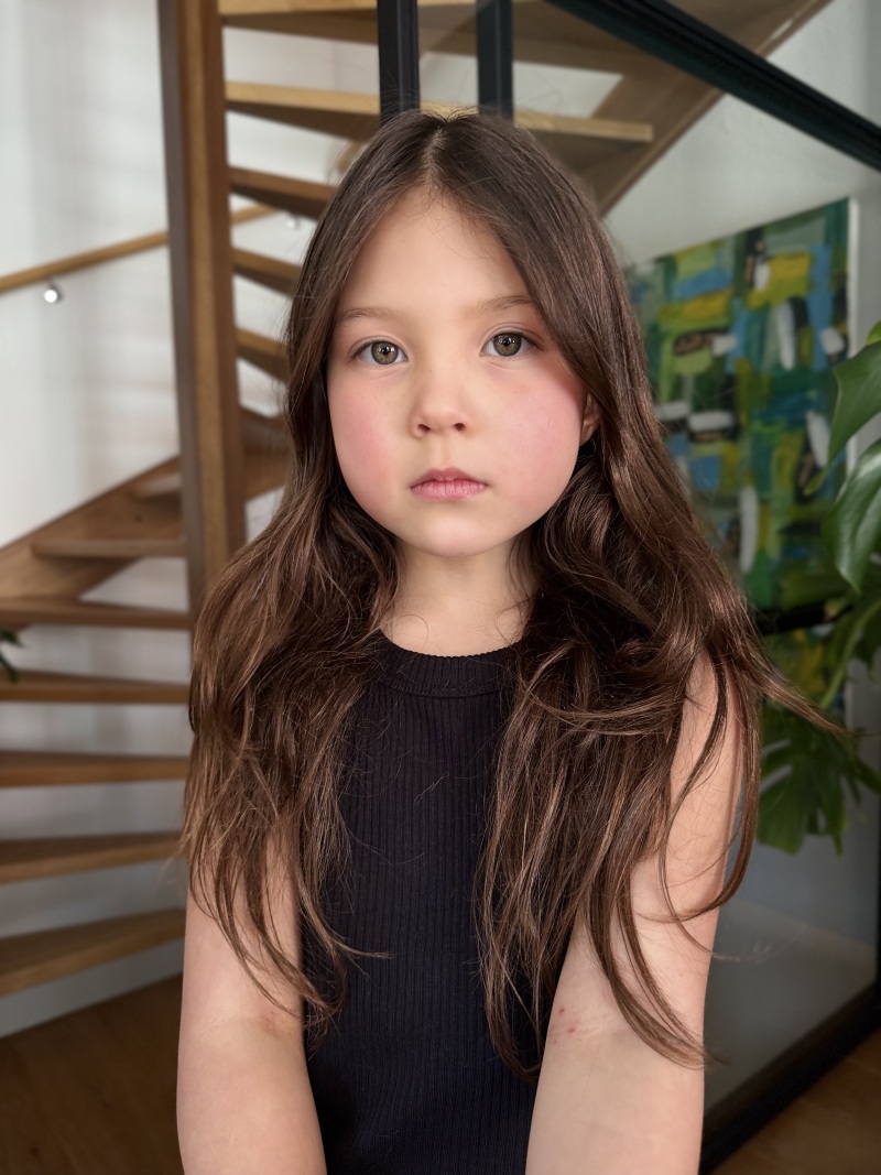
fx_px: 815
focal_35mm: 24
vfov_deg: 71.6
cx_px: 440
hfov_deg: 56.8
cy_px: 588
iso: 200
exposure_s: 1/93
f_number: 1.78
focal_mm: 6.76
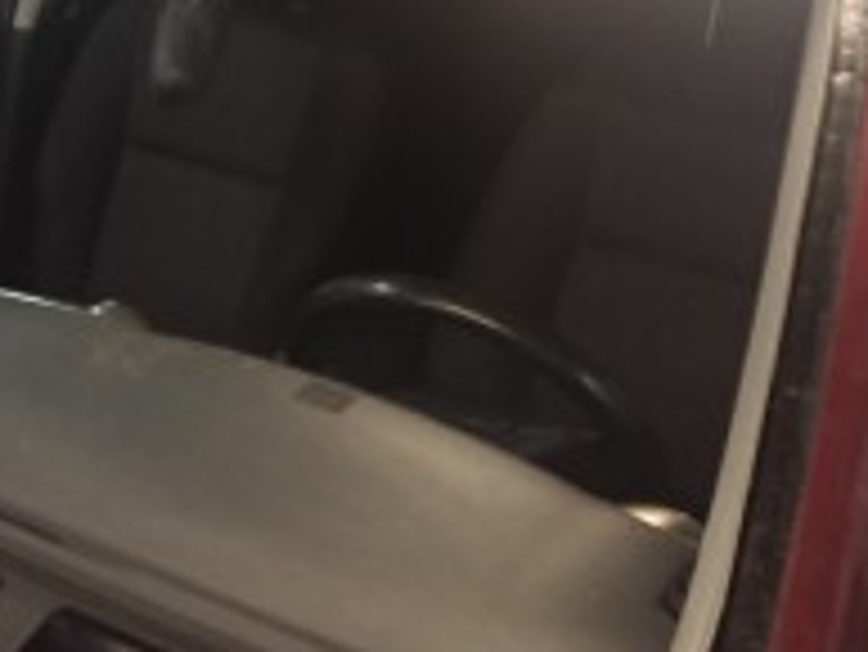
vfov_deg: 24.4
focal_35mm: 60
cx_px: 13
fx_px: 1505
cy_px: 297
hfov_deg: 30.1
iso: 250
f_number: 2.2
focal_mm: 4.15
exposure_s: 1/25
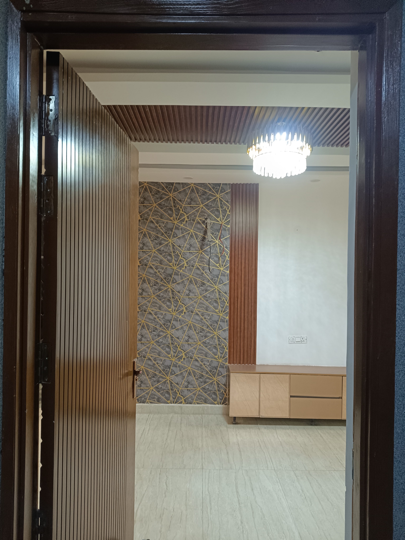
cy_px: 270
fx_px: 374
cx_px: 202
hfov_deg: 56.8
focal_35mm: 24
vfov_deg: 71.6
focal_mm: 5.59
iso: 687
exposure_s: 1/50.1
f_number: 1.88
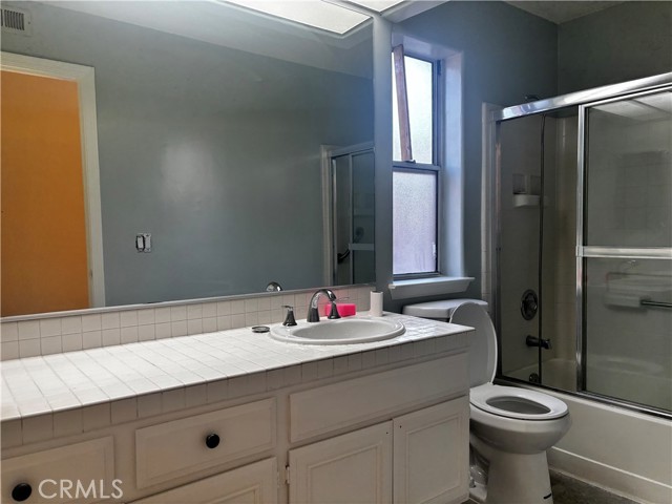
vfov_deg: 53.1
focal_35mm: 26
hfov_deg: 67.3
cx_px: 336
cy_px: 252
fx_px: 505
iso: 64
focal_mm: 5.96
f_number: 1.6
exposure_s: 1/120
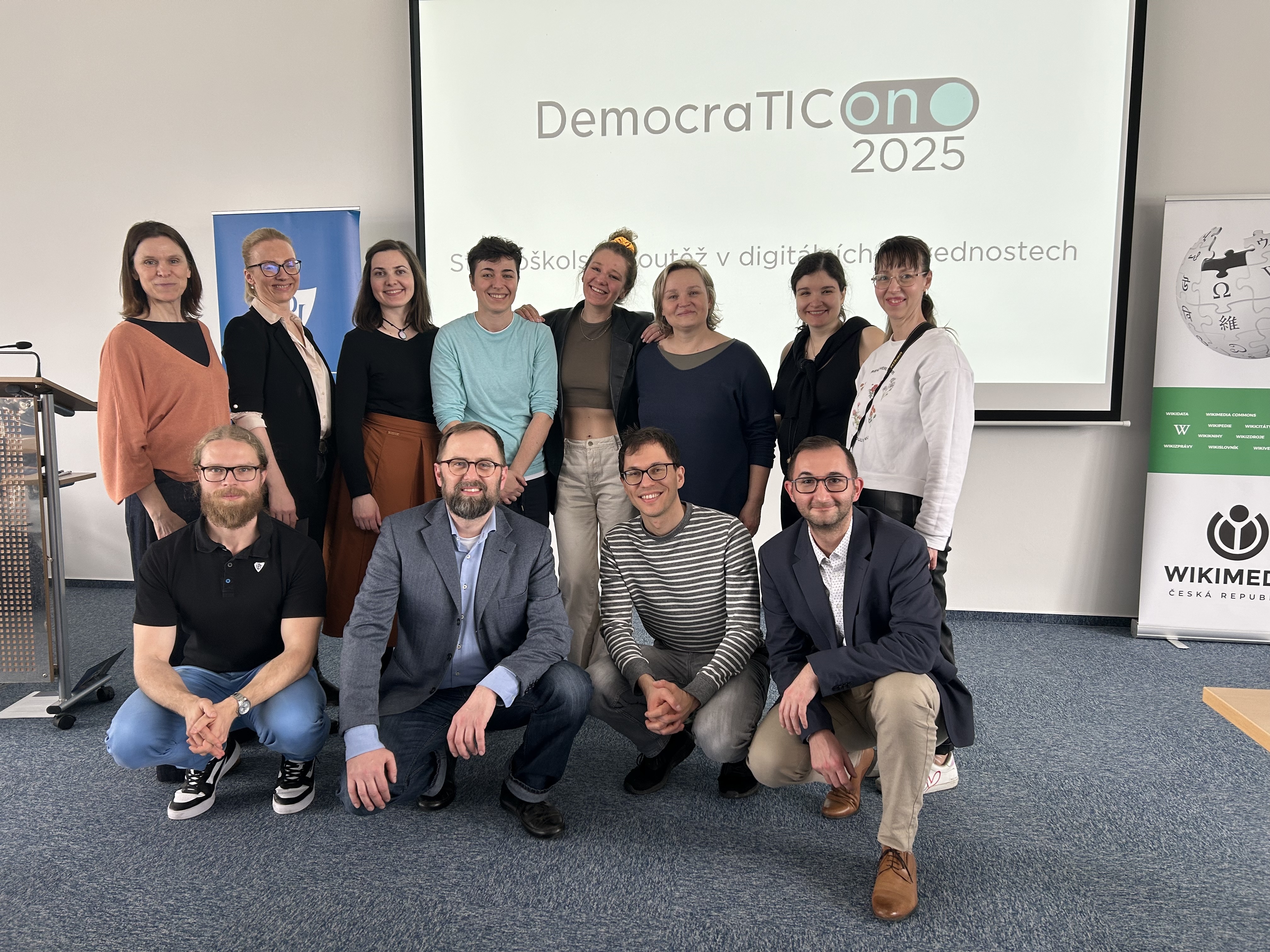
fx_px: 954
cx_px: 635
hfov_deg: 67.3
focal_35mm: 26
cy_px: 476
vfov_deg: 53.1
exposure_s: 1/75
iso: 80
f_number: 1.5
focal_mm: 5.7
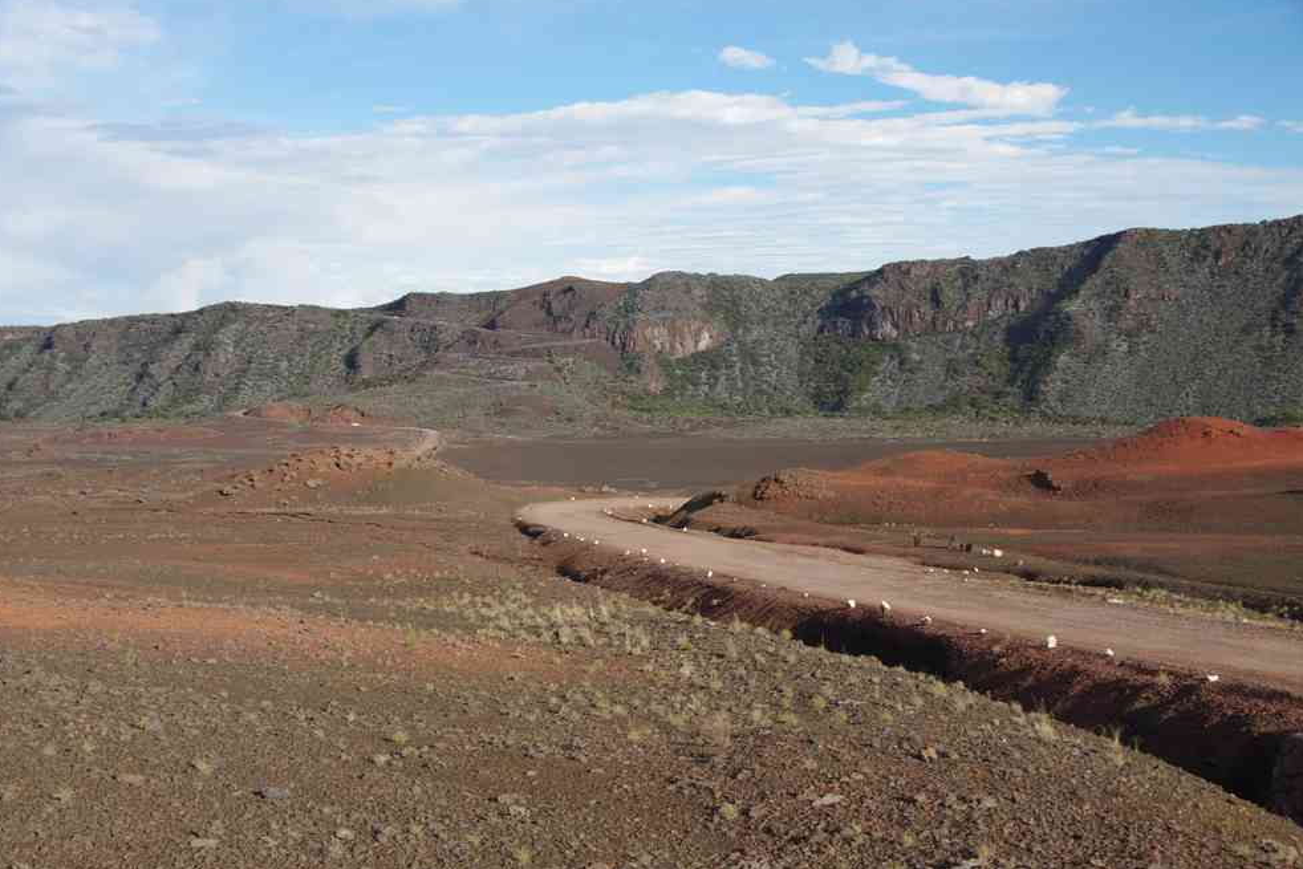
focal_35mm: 59
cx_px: 653
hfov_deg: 33.8
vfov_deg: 22.9
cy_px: 434
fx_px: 2143
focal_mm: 38.8
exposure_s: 1/60
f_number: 10
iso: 200
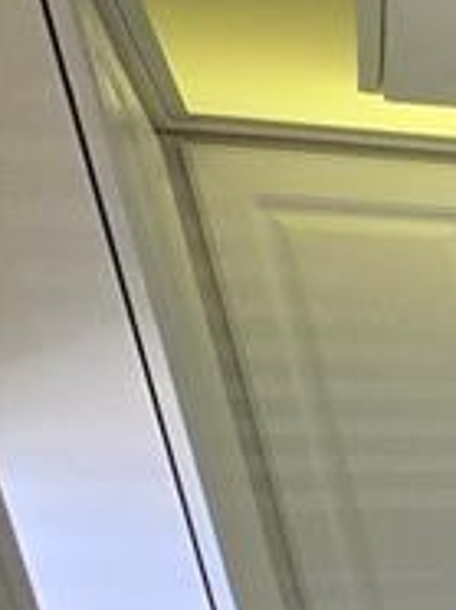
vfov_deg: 18.5
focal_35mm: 84
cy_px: 1086
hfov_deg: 10.4
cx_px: 1466
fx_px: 1479
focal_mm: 2.2
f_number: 2.2
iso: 80
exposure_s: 1/120
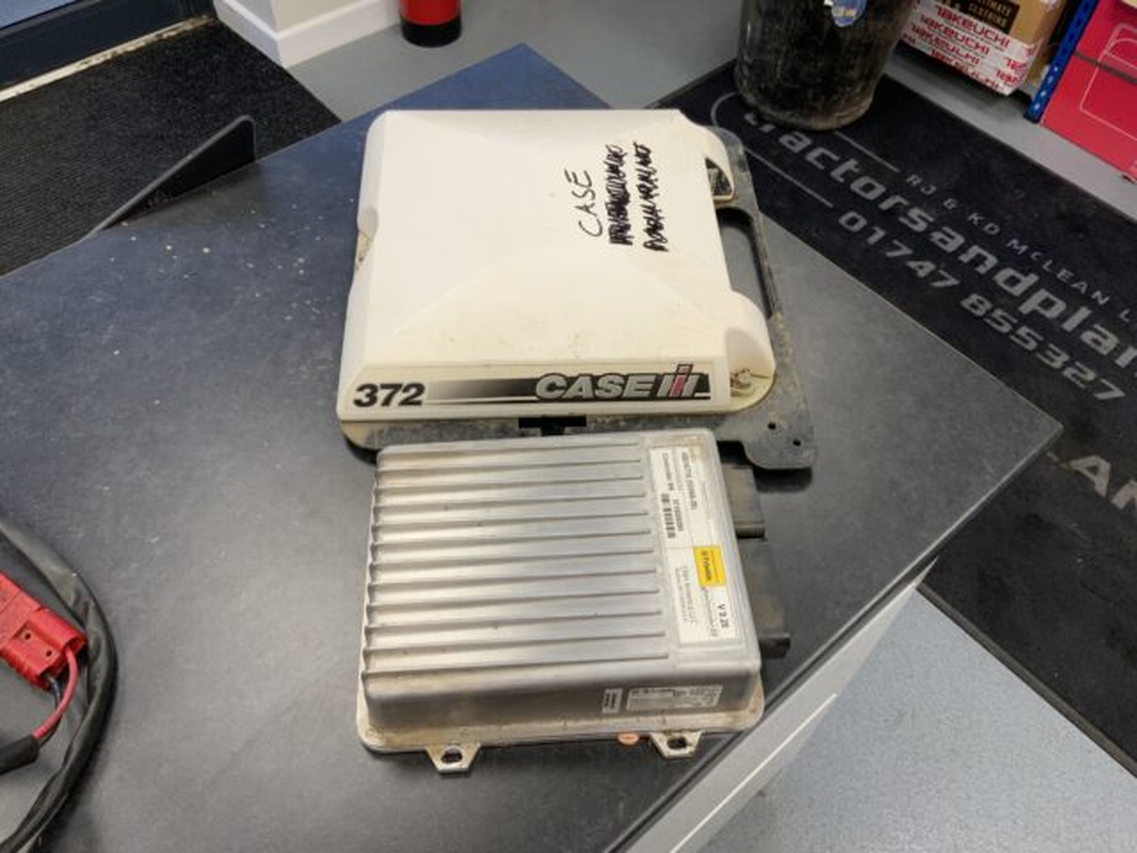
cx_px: 568
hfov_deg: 61.7
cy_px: 426
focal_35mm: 29
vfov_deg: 48.2
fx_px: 953
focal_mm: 3
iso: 50
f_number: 1.8
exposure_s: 1/100
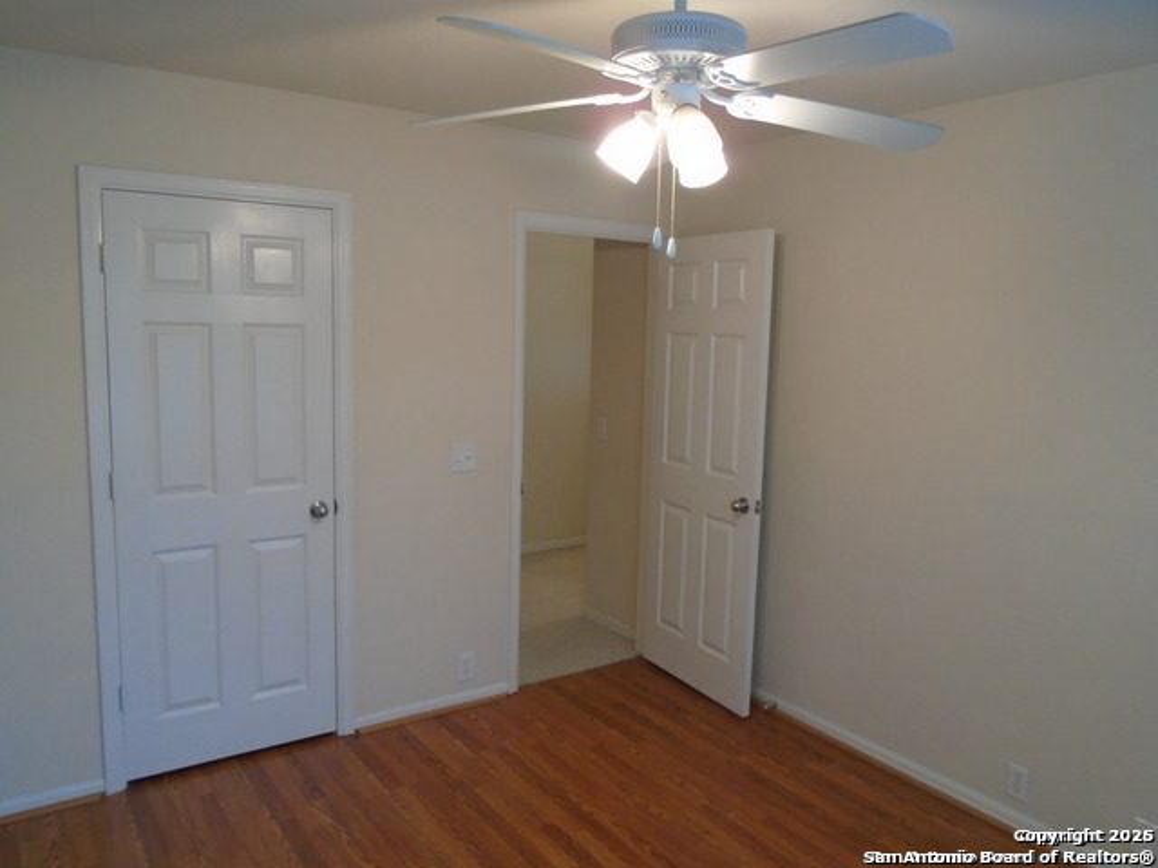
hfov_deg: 67.3
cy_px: 434
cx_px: 579
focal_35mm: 26
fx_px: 870
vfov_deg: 53.1
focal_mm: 4.6
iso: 250
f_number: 3.2
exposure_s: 1/40
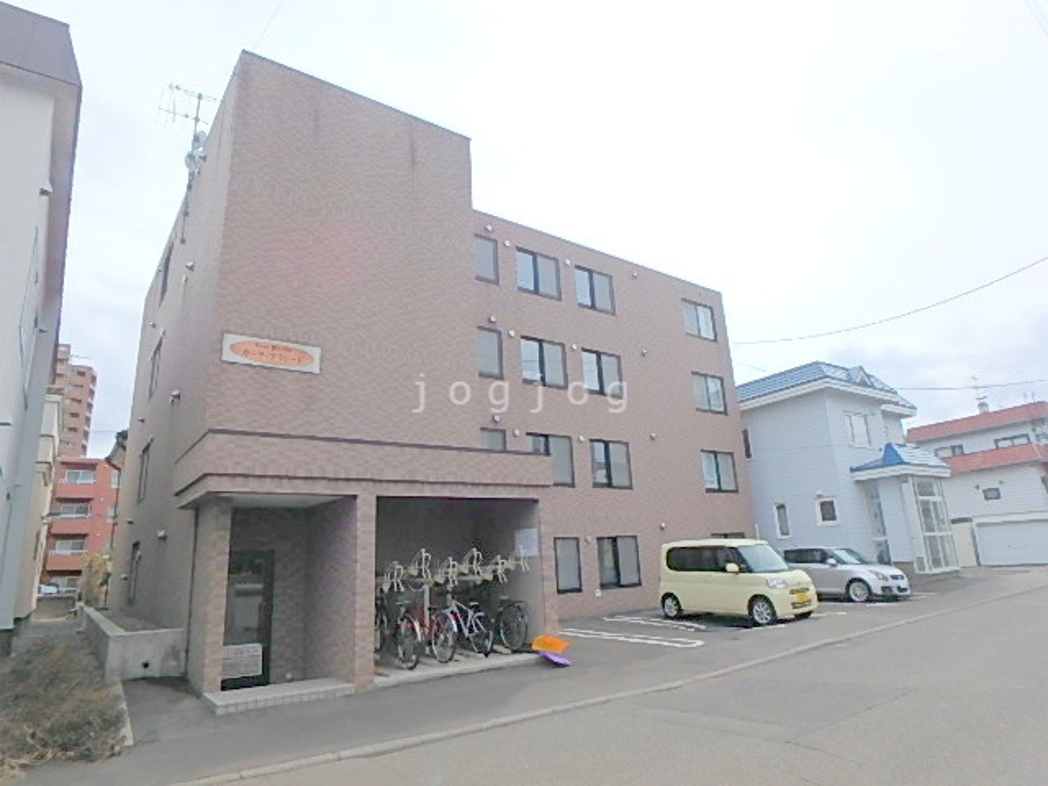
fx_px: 636
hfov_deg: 79.0
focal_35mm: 21
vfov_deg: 63.4
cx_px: 524
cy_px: 393
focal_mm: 3.7
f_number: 6
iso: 125
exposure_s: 1/800
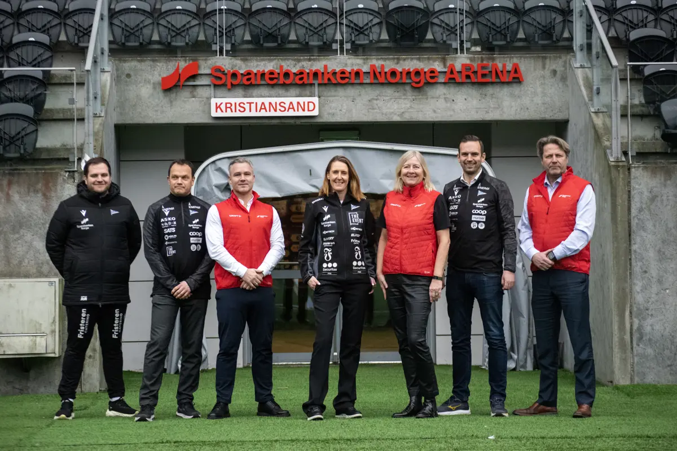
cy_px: 226
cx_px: 338
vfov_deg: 12.7
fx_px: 2031
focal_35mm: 108
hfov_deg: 18.9
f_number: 4.2
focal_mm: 72
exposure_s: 1/500
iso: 3200
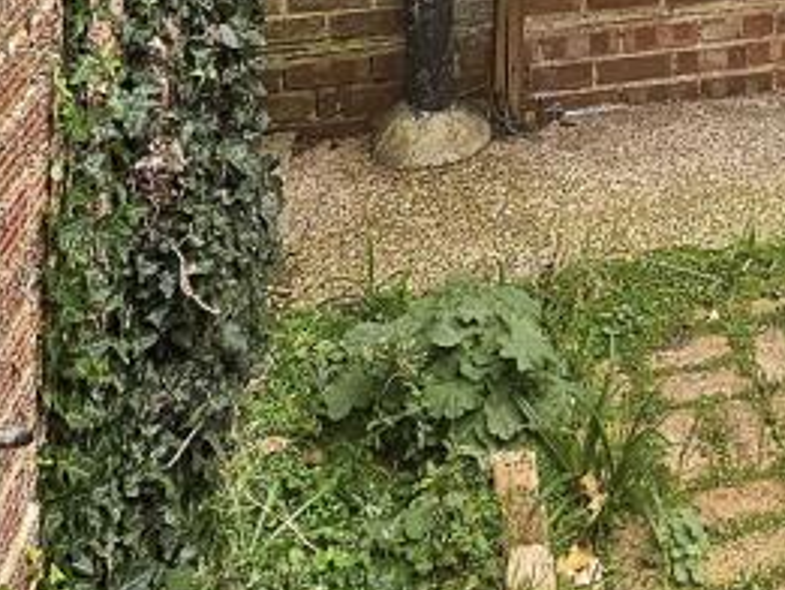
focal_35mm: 51
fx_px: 1157
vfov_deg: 21.1
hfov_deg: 34.0
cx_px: 797
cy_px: -424
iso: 50
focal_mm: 2.2
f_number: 2.2
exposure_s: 1/172
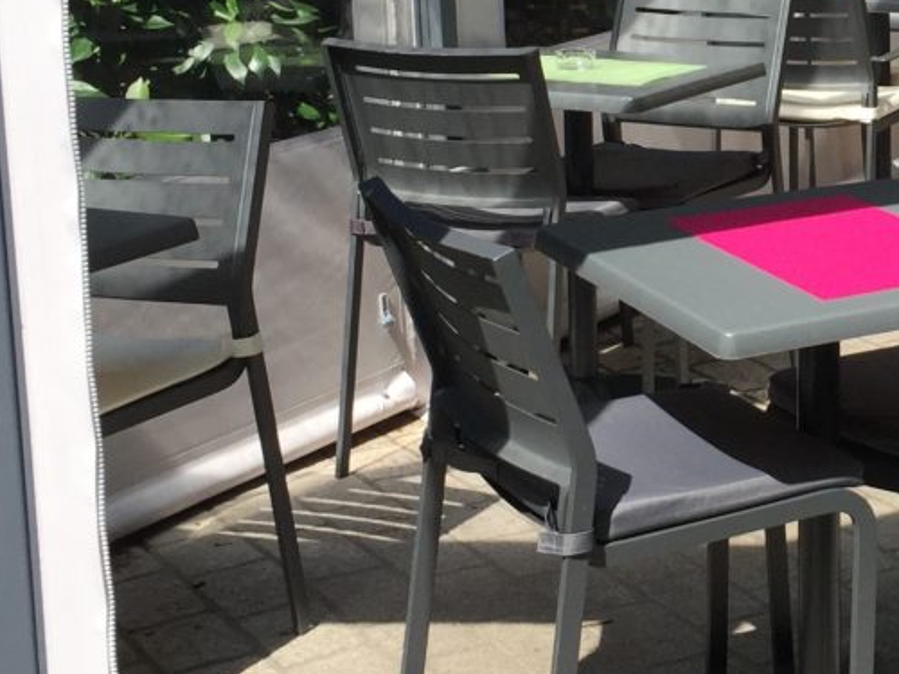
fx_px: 2311
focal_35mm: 89
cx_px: 922
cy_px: 122
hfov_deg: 21.2
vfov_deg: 16.5
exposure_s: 1/1412
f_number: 2.2
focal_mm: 4.15
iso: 32
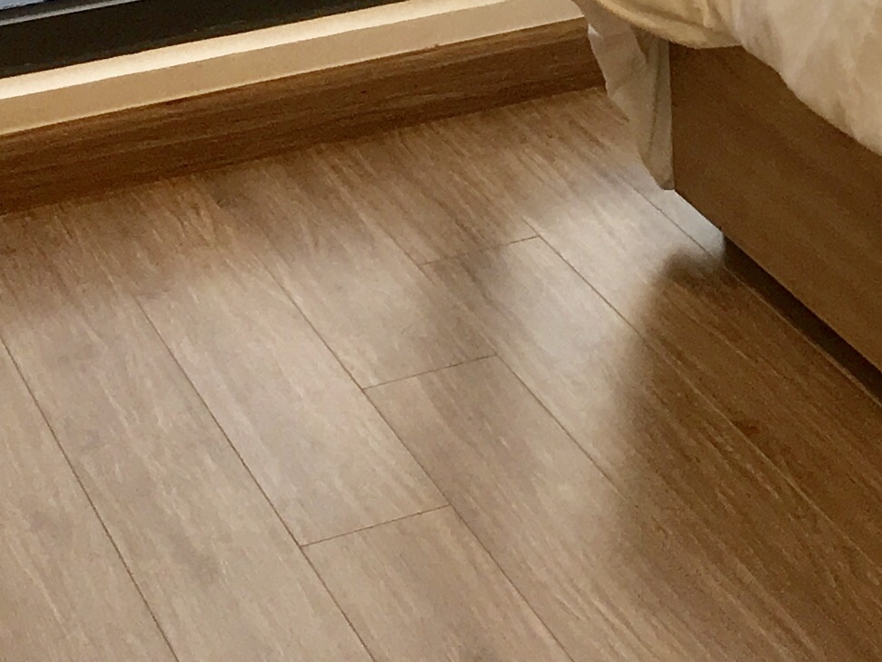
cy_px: -590
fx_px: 3058
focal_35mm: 120
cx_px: 1102
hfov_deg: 15.7
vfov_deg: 11.3
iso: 32
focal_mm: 4.15
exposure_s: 1/50
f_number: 2.2
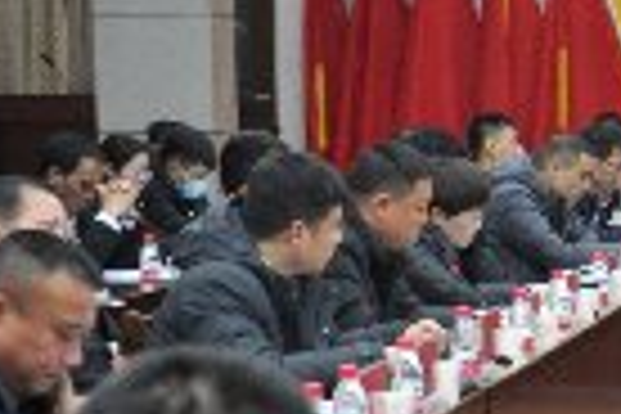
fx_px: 2708
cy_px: 351
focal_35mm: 157
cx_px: 956
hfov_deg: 12.4
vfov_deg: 8.7
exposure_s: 1/30
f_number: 3.8
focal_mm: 24
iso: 800
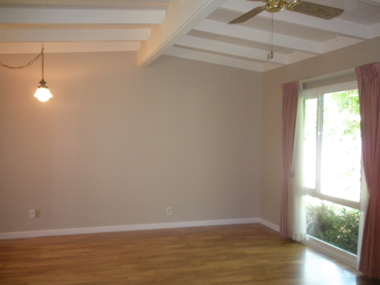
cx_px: 190
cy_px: 142
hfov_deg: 52.6
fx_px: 384
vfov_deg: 40.7
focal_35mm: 35
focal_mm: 6.3
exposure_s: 1/30
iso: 400
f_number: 3.5
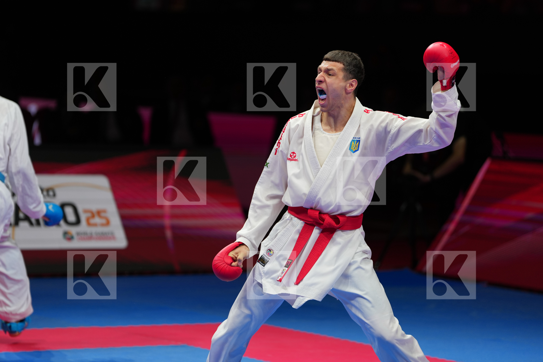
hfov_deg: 10.3
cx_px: 272
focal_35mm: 200
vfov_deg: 6.9
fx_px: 3016
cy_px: 181
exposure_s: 1/1000
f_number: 2.8
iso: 500
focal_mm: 200
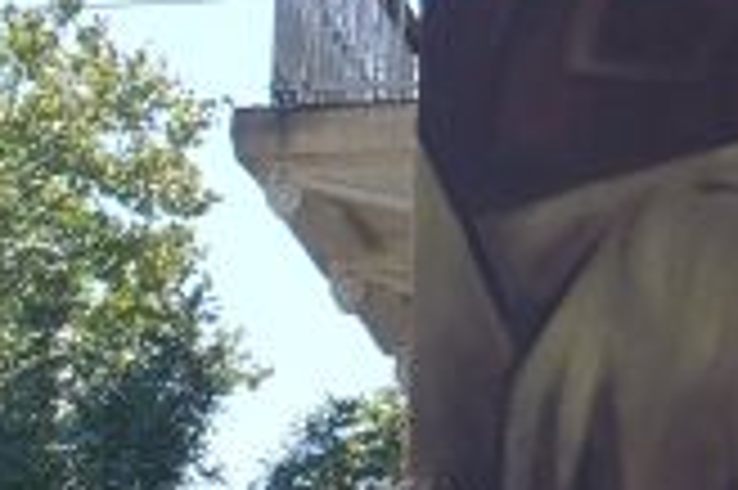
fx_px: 9748
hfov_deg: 4.2
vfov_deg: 2.8
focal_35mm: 476
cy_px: -1160
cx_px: 1822
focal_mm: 20.81
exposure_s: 1/500
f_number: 4
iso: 125
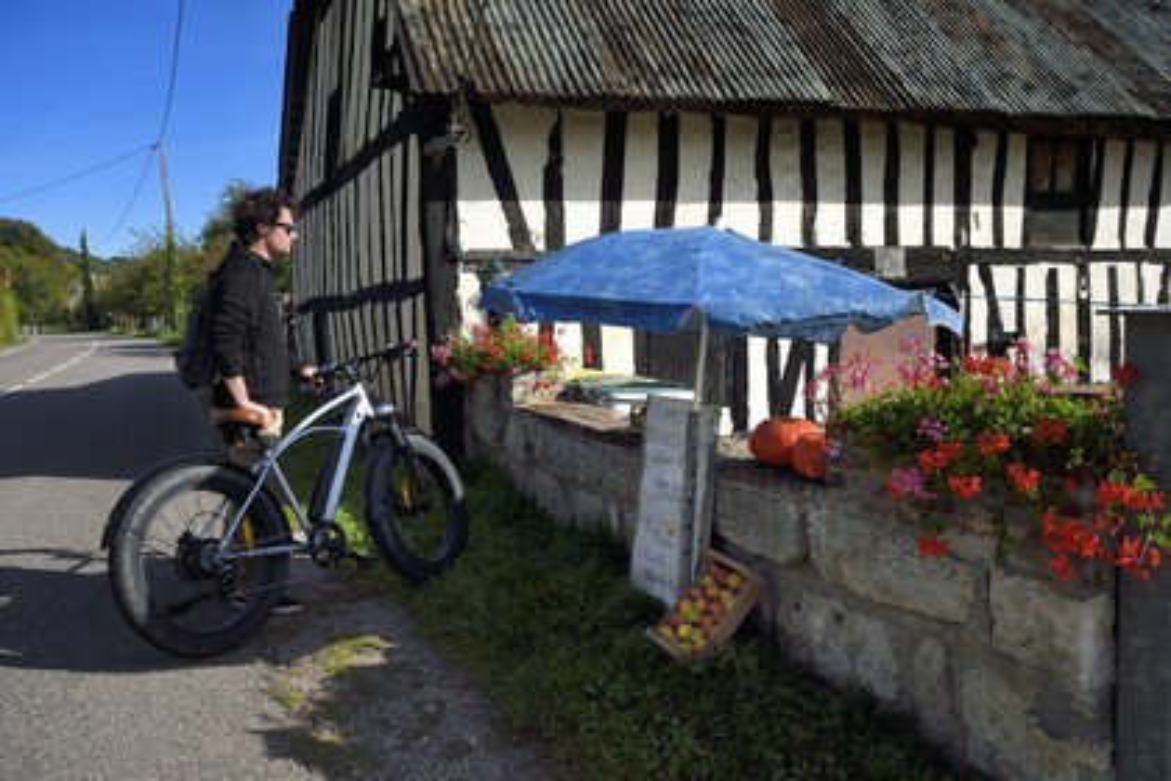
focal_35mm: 29
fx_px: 943
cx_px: 586
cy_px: 390
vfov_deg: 45.0
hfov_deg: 63.7
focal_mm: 29
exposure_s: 1/640
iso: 200
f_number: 5.6
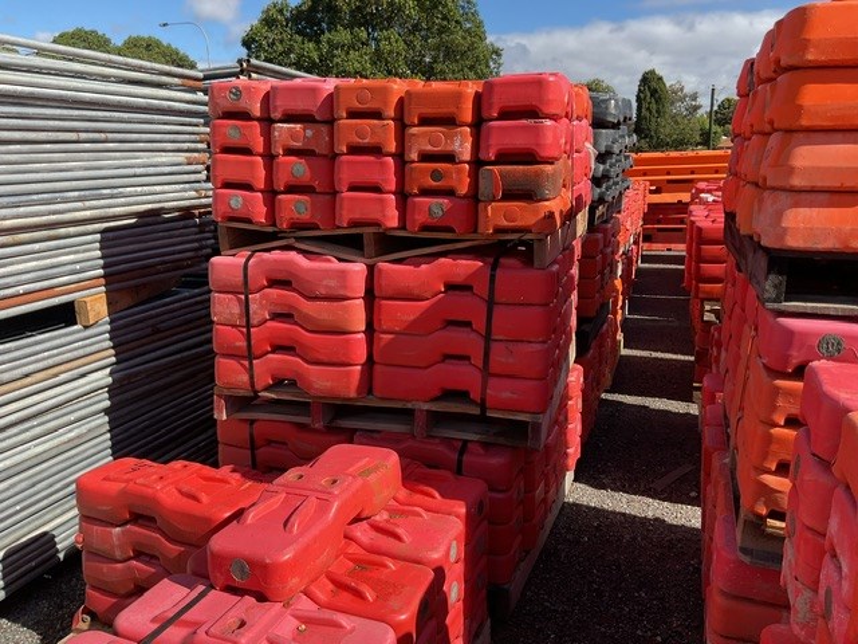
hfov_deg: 61.7
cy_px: 322
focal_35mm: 29
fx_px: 719
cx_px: 429
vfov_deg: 48.2
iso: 16
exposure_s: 1/1035
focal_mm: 3
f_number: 1.8
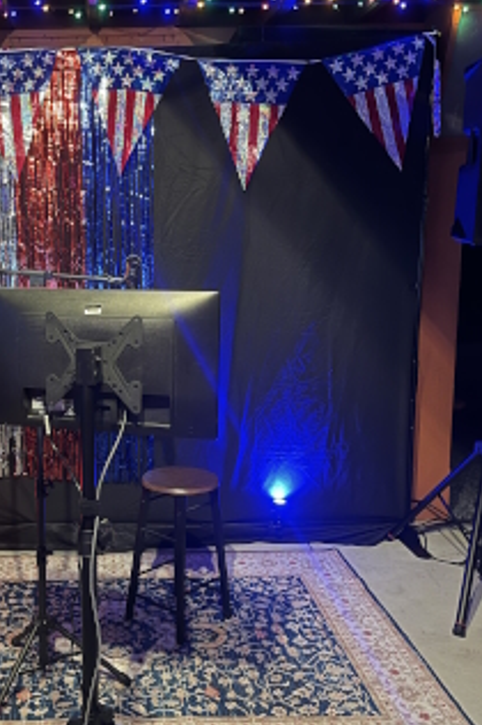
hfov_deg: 35.0
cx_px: 117
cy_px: 362
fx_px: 745
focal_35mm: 37
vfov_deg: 51.9
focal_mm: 5.1
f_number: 1.6
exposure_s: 1/9
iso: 800
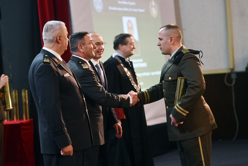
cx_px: 124
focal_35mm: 116
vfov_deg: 11.8
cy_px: 83
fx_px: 799
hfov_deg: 17.6
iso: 2000
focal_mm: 116
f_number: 2.8
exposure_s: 1/200
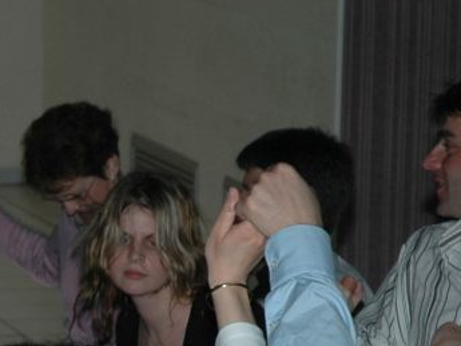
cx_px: -138
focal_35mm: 352
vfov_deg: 4.2
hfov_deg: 5.6
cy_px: 508
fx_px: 4689
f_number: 4.5
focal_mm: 56
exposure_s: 1/60
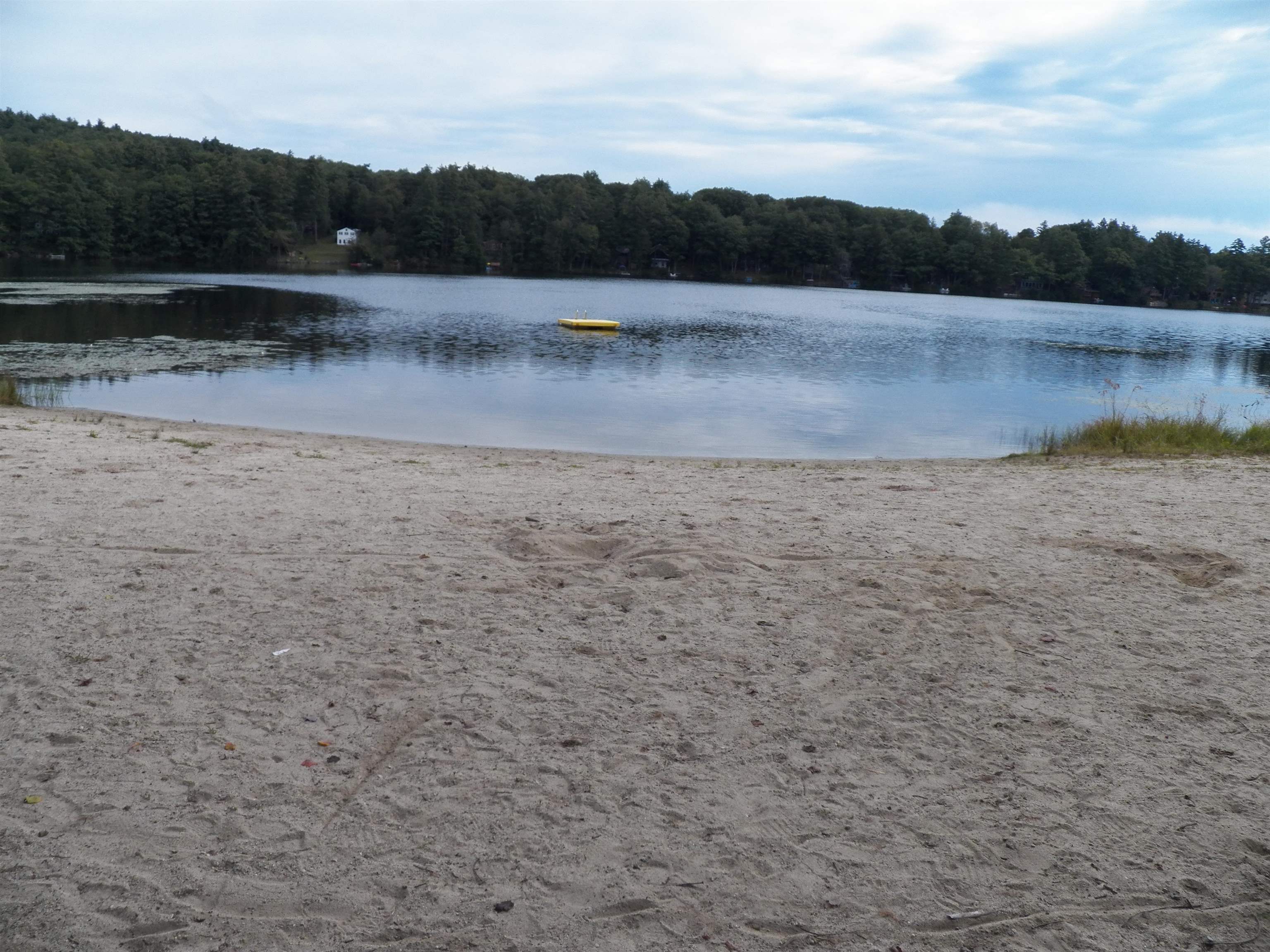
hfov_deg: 63.4
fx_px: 1027
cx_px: 635
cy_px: 476
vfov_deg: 49.7
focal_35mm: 28
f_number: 4
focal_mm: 4.9
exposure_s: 1/1000
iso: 125
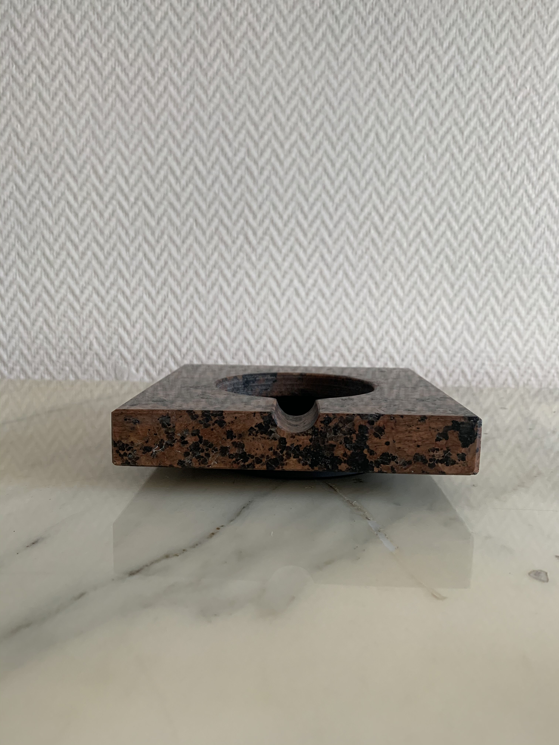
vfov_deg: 67.3
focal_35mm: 26
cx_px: 280
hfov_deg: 53.1
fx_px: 560
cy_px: 372
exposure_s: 1/110
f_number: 1.8
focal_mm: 4.25
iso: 100
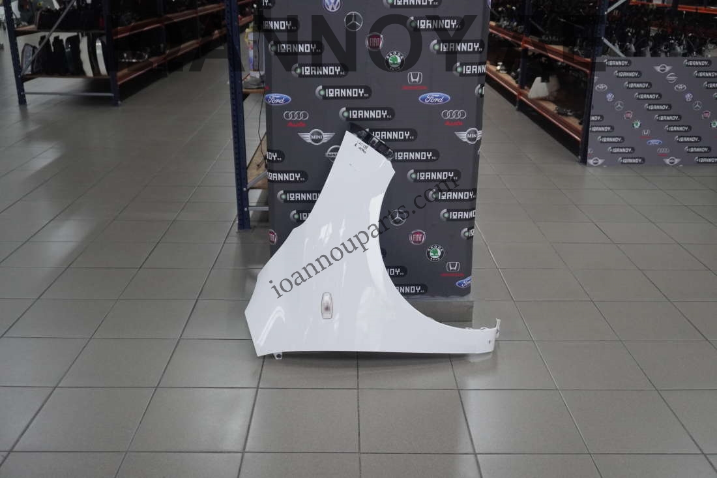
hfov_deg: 55.1
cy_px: 239
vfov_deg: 38.3
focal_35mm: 34
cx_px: 358
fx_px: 687
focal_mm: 23
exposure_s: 1/160
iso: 2000
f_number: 4.5
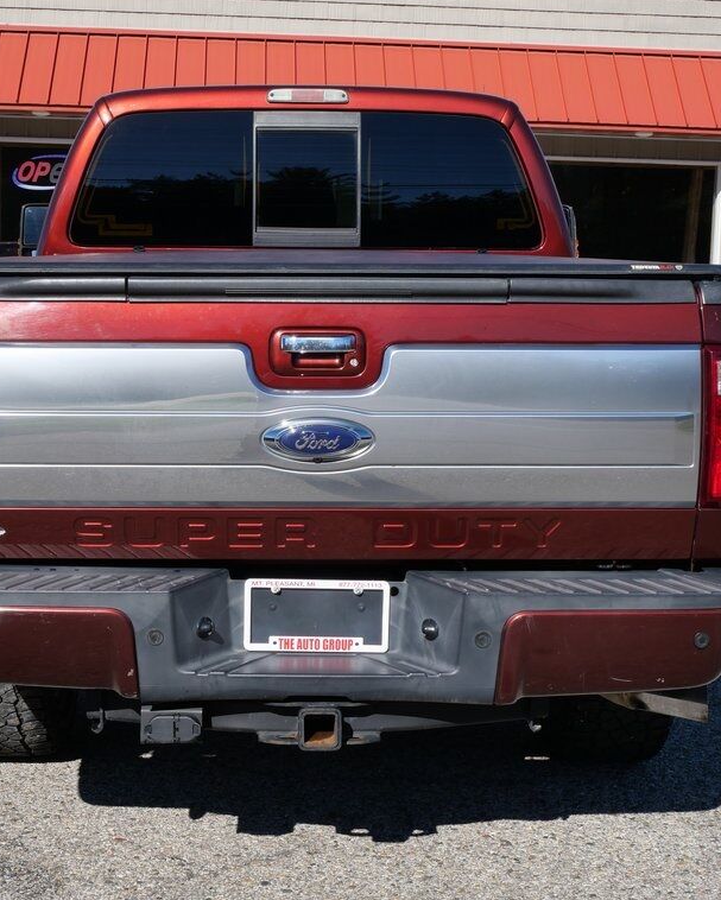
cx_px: 304
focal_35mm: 58
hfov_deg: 26.2
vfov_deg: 32.5
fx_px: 1546
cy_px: 445
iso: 200
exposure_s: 1/400
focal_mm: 22
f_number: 10
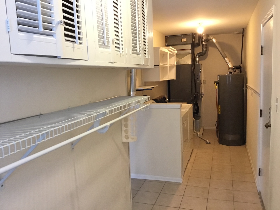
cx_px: 140
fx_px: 251
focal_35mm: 31
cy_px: 105
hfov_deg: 58.4
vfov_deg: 45.4
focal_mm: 3.3
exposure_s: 1/30
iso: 200
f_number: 2.4
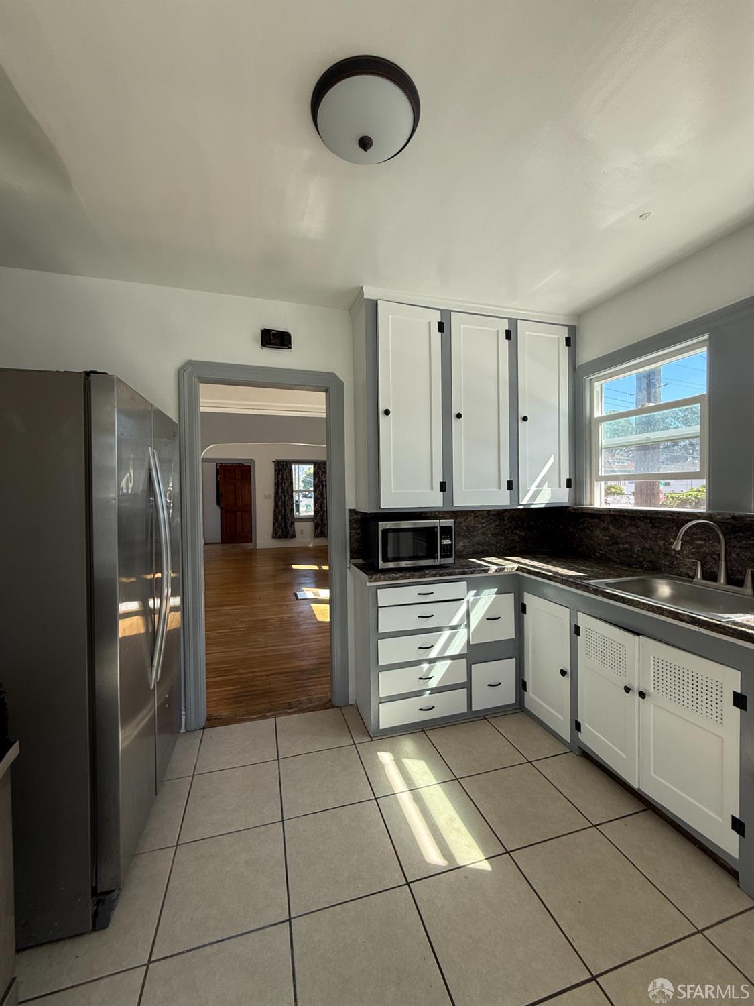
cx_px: 377
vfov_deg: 102.1
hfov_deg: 85.7
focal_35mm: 14
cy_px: 503
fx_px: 407
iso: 64
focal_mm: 2.22
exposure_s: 1/223
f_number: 2.2
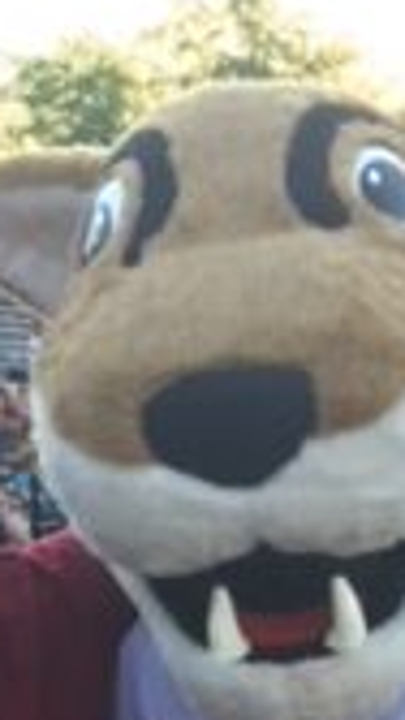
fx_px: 1908
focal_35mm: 100
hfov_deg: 12.1
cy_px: 923
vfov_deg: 19.7
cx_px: 263
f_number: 2.2
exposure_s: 1/172
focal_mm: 4.15
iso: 32
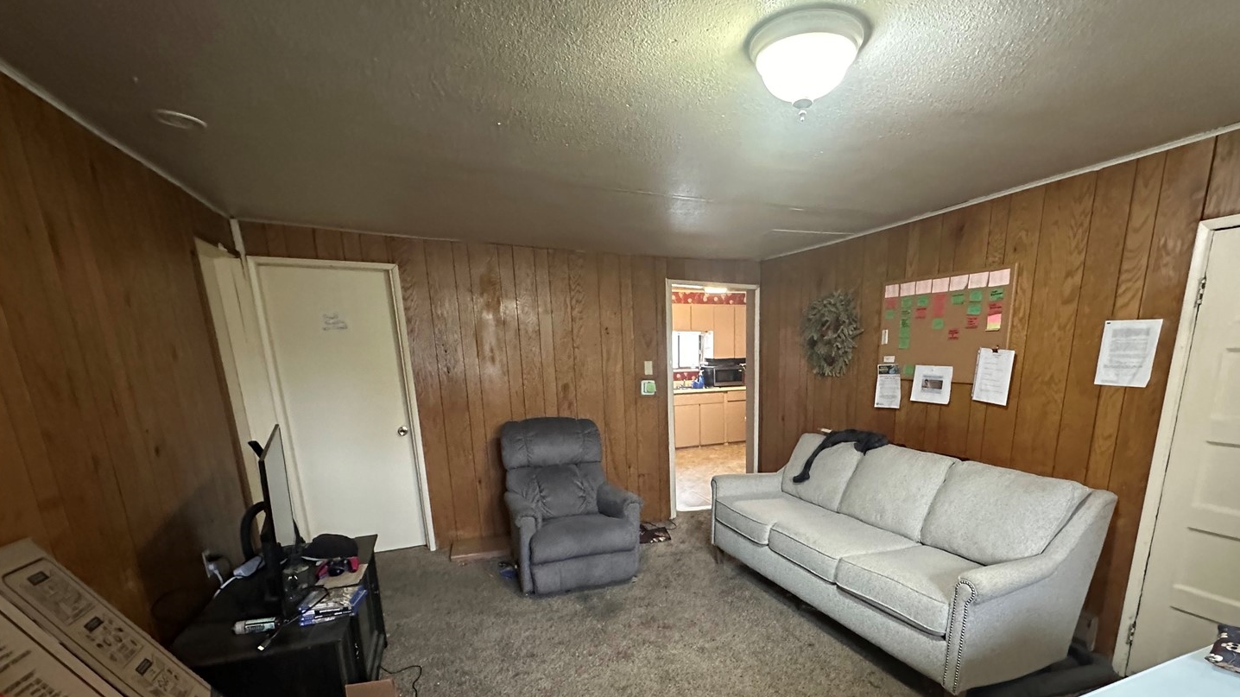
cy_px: 492
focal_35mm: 17
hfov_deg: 95.6
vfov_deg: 61.5
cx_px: 685
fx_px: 559
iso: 1000
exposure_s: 1/40
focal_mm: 2.22
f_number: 2.2
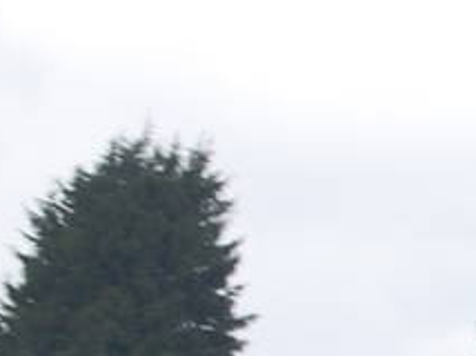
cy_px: 650
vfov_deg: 2.5
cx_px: 1141
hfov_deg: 3.3
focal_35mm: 594
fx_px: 8153
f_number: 5.6
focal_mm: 55
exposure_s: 1/125
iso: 220
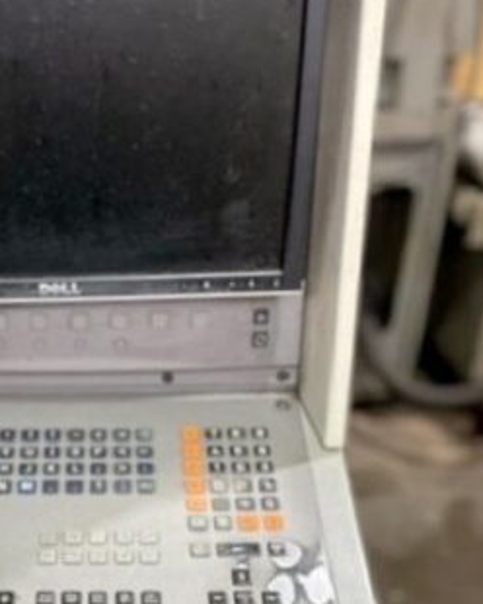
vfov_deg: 36.4
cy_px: 508
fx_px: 876
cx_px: 92
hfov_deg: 30.1
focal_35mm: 49
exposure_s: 1/50
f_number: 1.6
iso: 80
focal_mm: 4.2
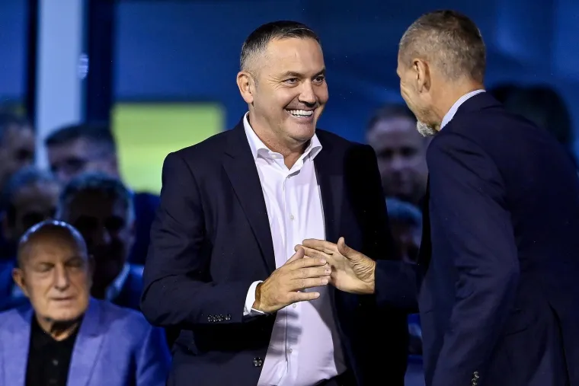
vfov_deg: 3.4
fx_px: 6434
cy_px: 193
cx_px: 290
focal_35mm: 400
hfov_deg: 5.2
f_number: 2.8
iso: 5000
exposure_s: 1/640
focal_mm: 400
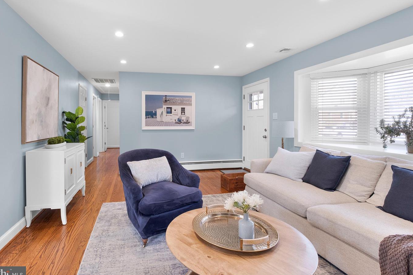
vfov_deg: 73.7
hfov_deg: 96.7
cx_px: 199
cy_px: 135
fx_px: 184
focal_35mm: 16
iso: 320
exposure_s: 1/8
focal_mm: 10
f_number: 8
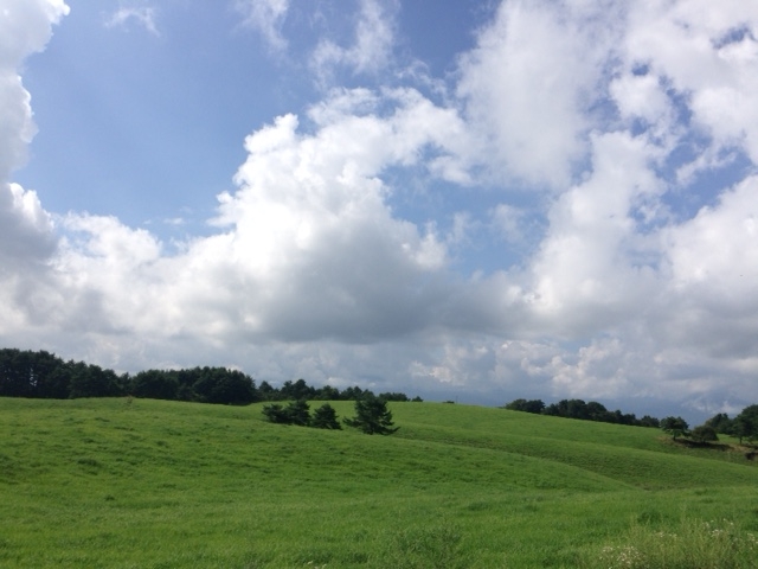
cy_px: 284
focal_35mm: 33
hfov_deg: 55.4
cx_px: 379
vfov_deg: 42.9
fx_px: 723
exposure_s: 1/2710
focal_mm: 4.12
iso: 50
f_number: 2.4
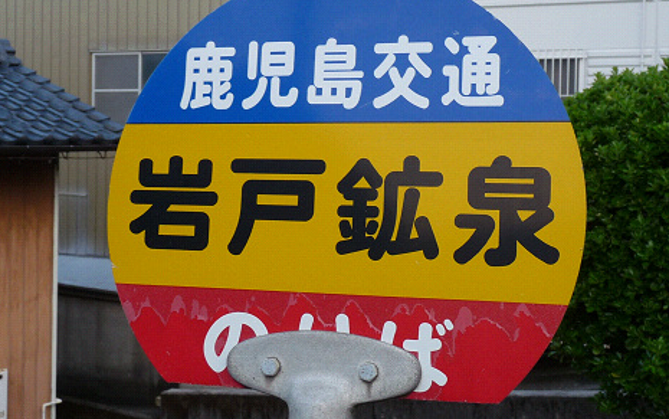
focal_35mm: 47
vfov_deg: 27.4
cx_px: 353
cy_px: 188
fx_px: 857
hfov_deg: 42.6
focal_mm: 4.8
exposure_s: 1/100
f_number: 2.8
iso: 100
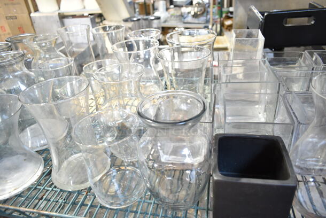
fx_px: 245
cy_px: 109
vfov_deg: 48.0
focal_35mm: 27
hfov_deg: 67.3
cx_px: 163
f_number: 3.5
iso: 640
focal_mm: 18
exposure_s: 1/30
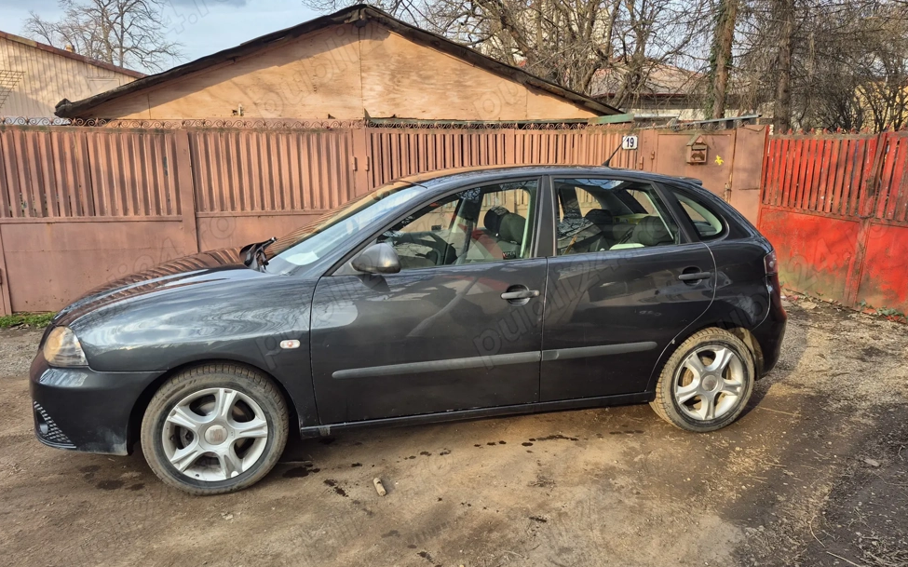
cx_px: 462
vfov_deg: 49.2
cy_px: 301
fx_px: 619
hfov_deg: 72.6
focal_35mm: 25
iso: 25
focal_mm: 5.4
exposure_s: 1/369
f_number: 1.8
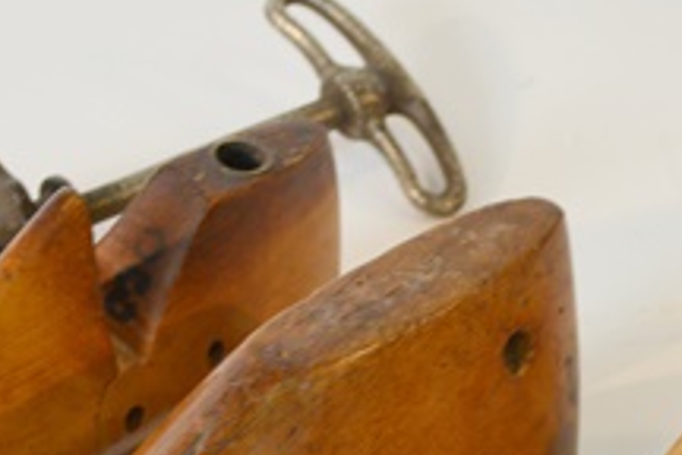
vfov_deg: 9.0
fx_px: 2841
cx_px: 469
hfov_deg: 13.7
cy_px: 528
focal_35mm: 150
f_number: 5
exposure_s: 1/100
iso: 400
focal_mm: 36
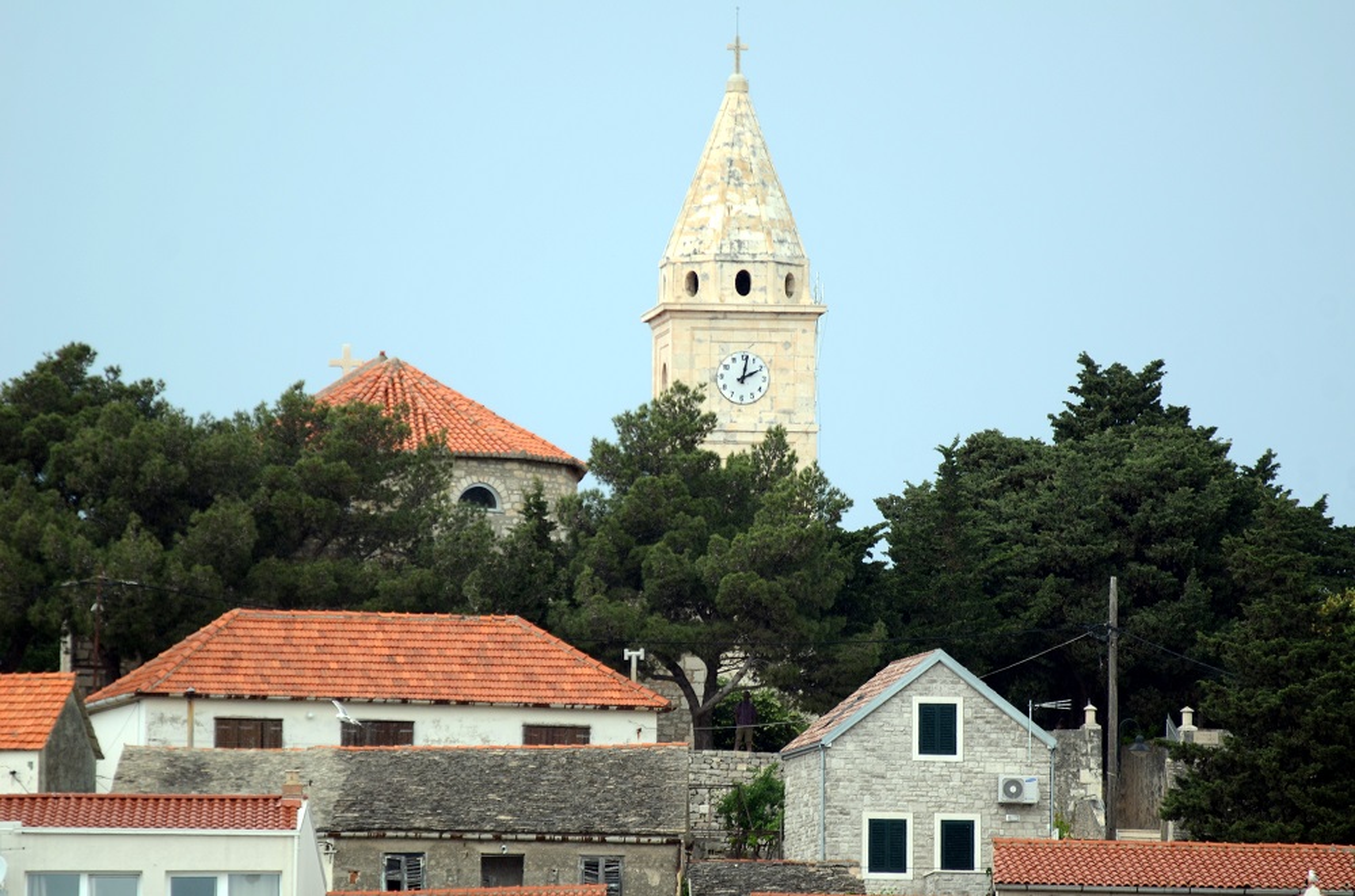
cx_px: 678
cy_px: 448
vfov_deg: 3.0
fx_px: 16897
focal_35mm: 450
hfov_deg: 4.6
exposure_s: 1/250
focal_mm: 300
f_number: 5.6
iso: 100
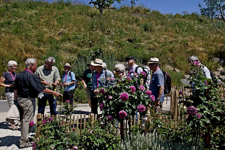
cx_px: 112
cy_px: 75
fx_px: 187
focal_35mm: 30
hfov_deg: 61.9
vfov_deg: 43.6
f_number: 8
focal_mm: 20
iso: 160
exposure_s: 1/160
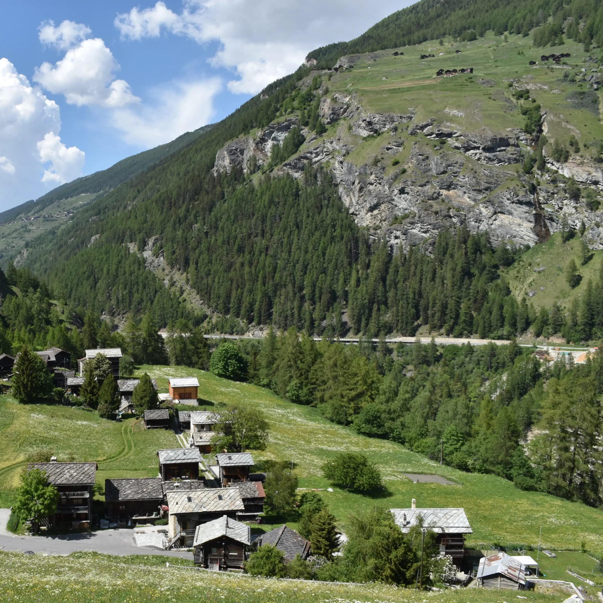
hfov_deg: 45.5
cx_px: 145
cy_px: 305
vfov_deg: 47.2
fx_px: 690
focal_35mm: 35
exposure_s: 1/400
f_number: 10
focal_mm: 18
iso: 200
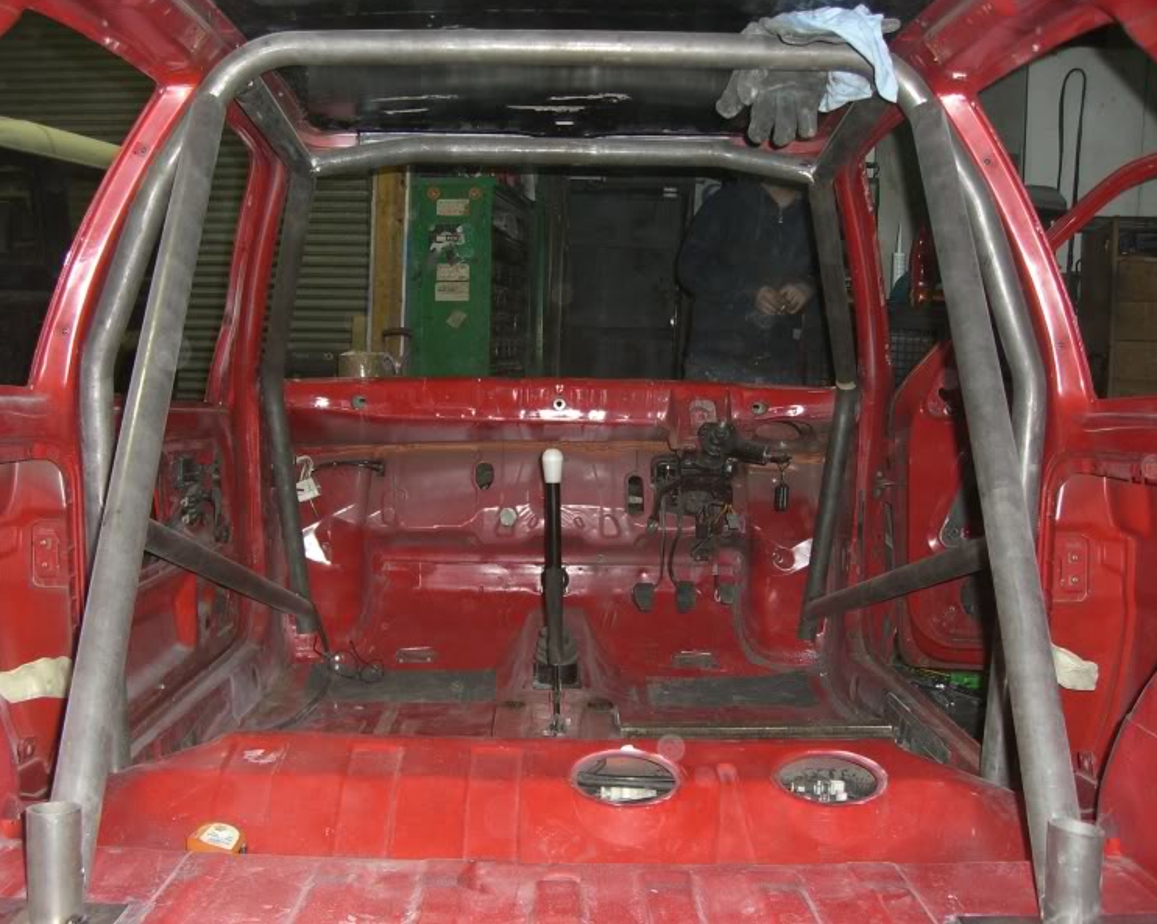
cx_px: 546
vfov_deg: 37.3
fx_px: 1369
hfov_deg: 45.8
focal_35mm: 40
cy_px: 458
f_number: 2.7
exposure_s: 1/60
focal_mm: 6.2
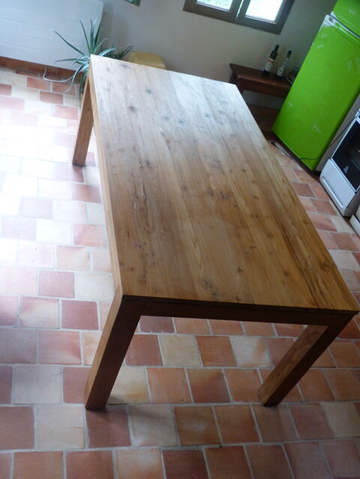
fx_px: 499
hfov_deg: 39.7
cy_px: 240
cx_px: 180
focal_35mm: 36
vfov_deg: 51.4
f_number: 3.1
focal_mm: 6.3
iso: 320
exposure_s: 1/60
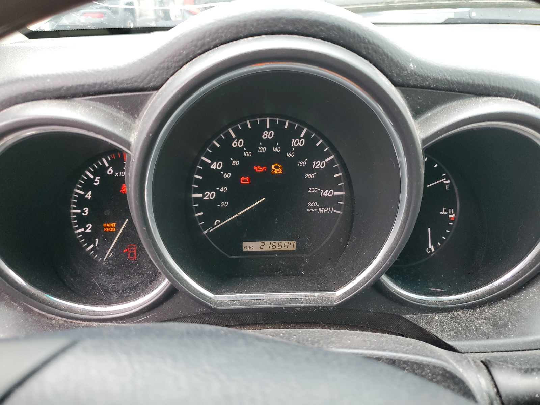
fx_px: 406
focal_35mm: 26
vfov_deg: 53.1
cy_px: 202
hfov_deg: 67.3
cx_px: 270
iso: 69
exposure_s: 1/120
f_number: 1.5
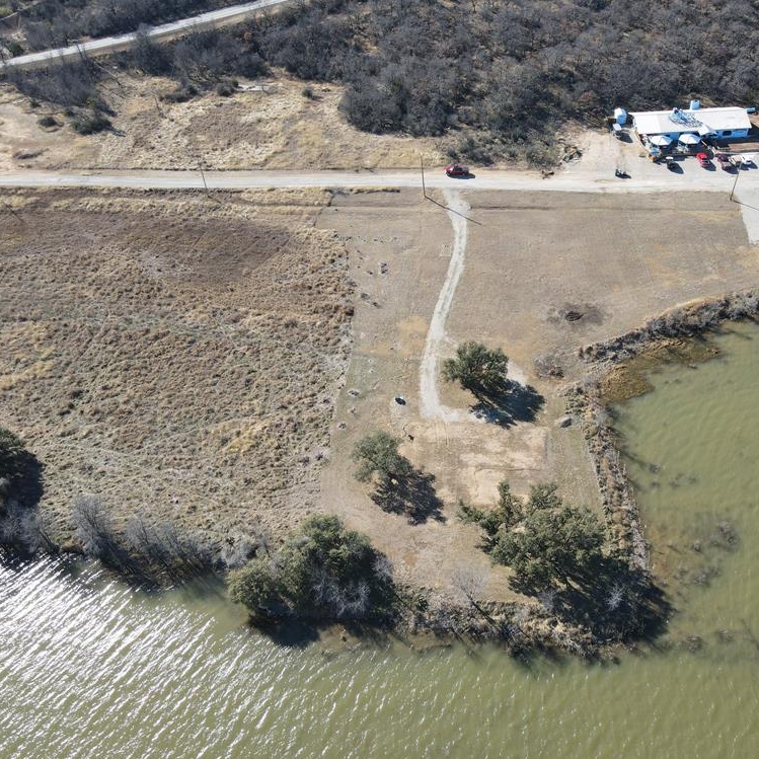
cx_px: 483
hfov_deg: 54.9
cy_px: 374
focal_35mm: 29
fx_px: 719
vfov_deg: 55.6
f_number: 2.8
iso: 100
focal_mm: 4.5
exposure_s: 1/250
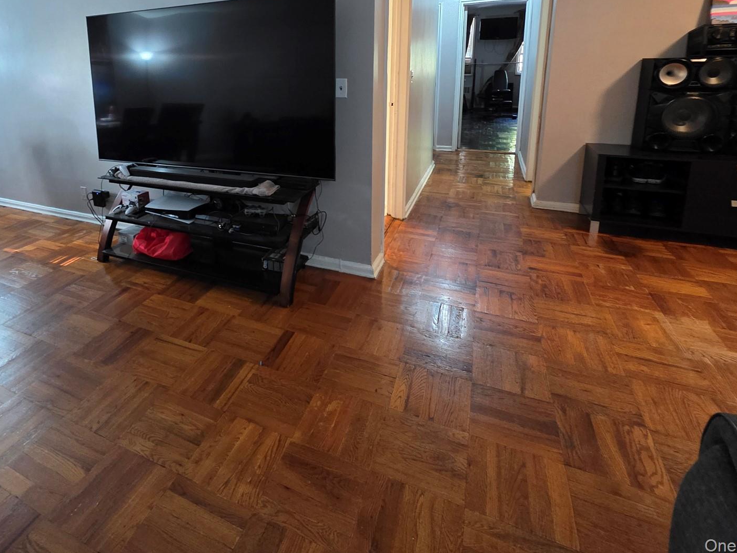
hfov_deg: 82.9
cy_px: 154
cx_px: 273
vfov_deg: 65.4
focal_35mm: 19
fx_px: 405
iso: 800
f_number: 1.9
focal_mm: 2.2
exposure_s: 1/60
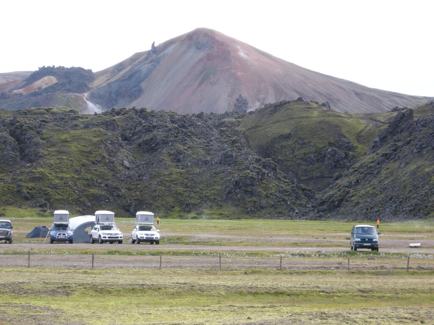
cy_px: 162
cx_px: 217
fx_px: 1542
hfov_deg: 16.0
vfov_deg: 12.0
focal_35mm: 123
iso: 100
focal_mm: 26.3
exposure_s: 1/22.3
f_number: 5.3
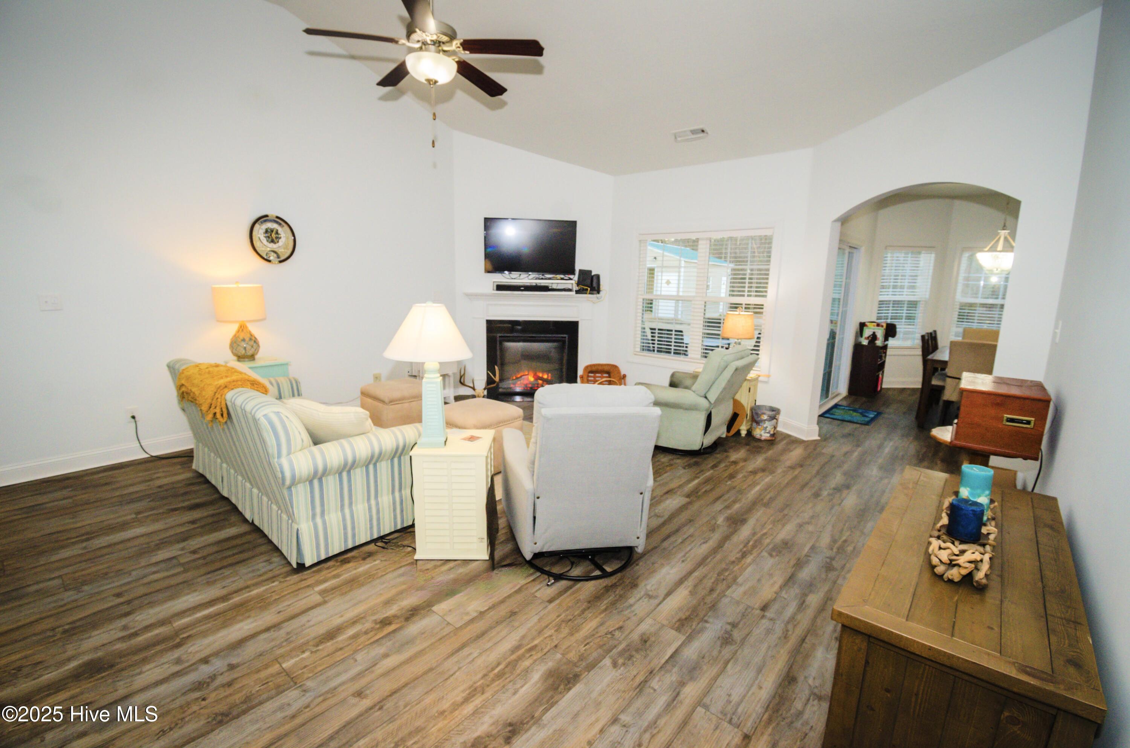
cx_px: 565
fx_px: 470
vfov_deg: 77.1
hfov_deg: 100.5
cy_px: 374
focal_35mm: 15
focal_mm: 10
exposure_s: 1/60
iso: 400
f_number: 6.3
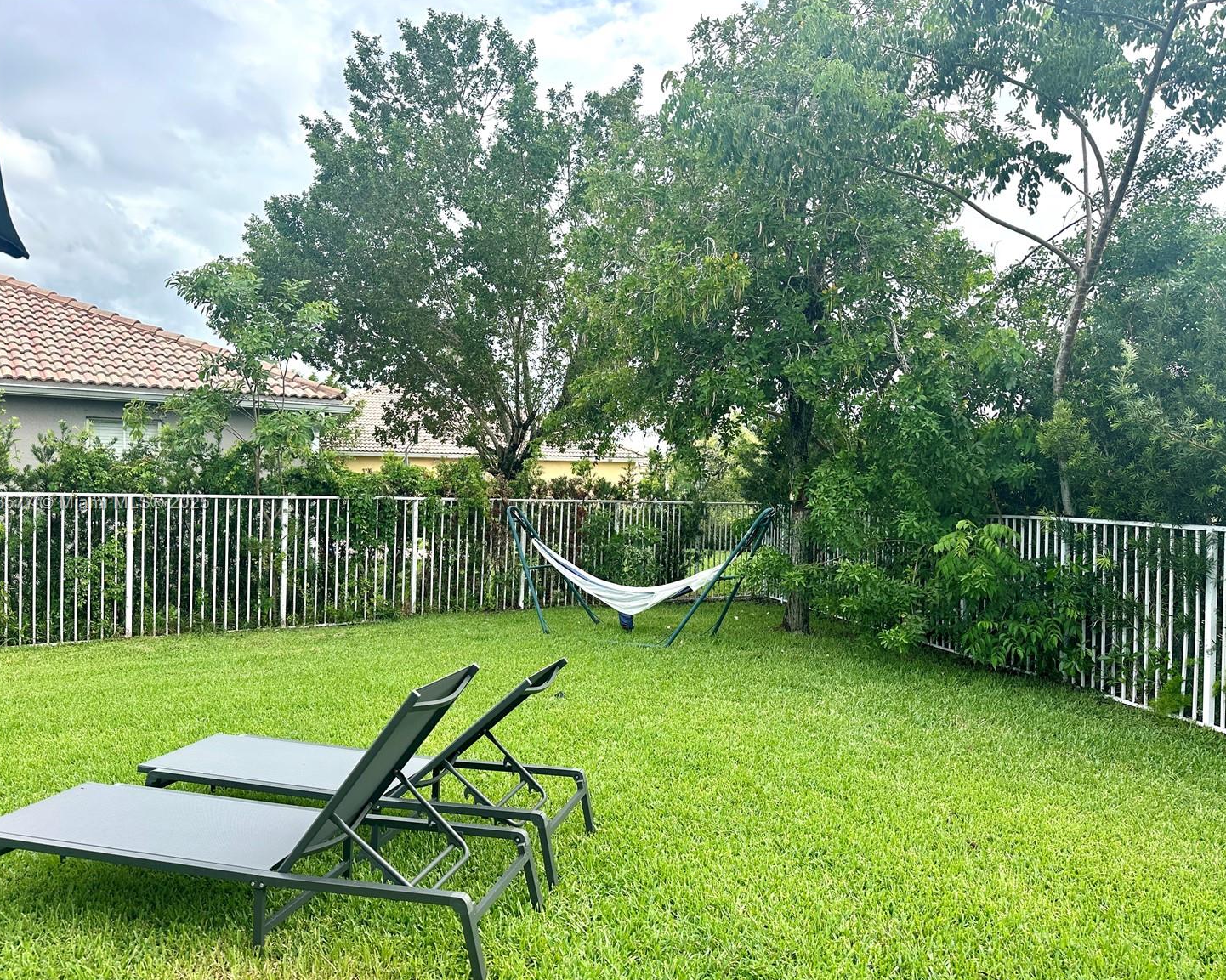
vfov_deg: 54.9
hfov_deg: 66.0
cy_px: 504
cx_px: 618
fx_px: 943
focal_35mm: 26
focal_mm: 6.86
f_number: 1.78
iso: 80
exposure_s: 1/1721
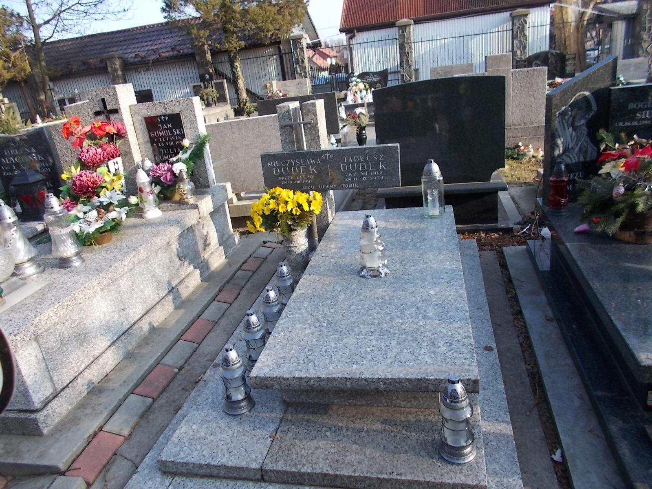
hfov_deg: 67.3
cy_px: 244
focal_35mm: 26
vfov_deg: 53.1
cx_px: 326
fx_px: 490
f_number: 3.2
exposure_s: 1/250
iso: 80
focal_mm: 4.6
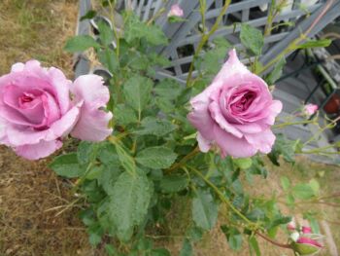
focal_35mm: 24
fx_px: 236
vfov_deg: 56.9
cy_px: 128
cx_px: 170
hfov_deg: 71.6
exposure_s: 1/180
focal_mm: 3.9
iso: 80
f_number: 3.2
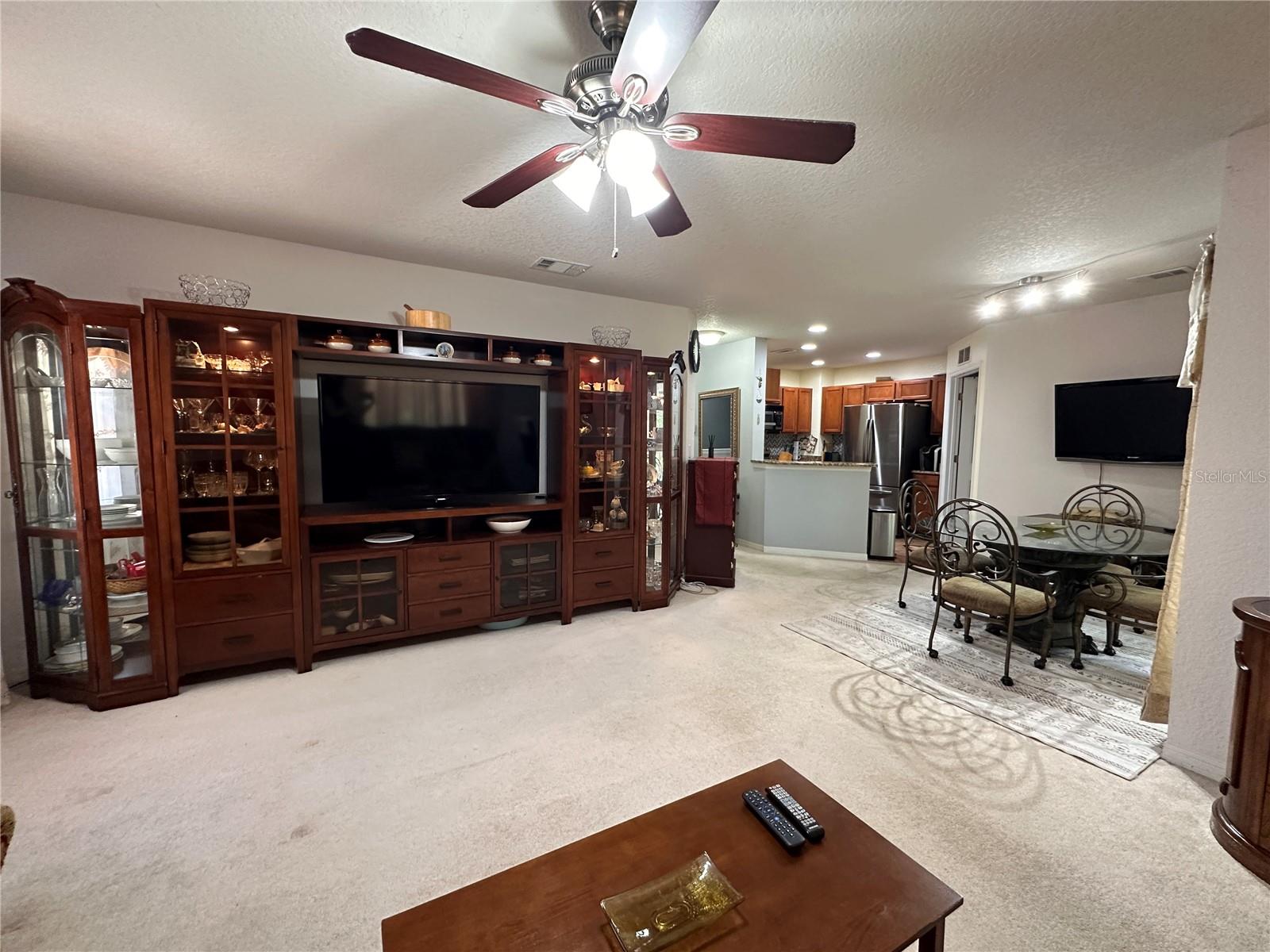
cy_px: 476
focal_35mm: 14
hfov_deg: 102.1
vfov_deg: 85.7
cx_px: 635
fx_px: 514
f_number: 2.2
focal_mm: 2.22
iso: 320
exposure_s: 1/60
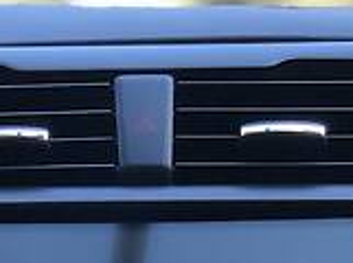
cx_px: 53
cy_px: 548
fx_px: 2635
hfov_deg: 7.6
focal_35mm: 259
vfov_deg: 5.6
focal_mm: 6
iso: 25
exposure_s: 1/60
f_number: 2.4
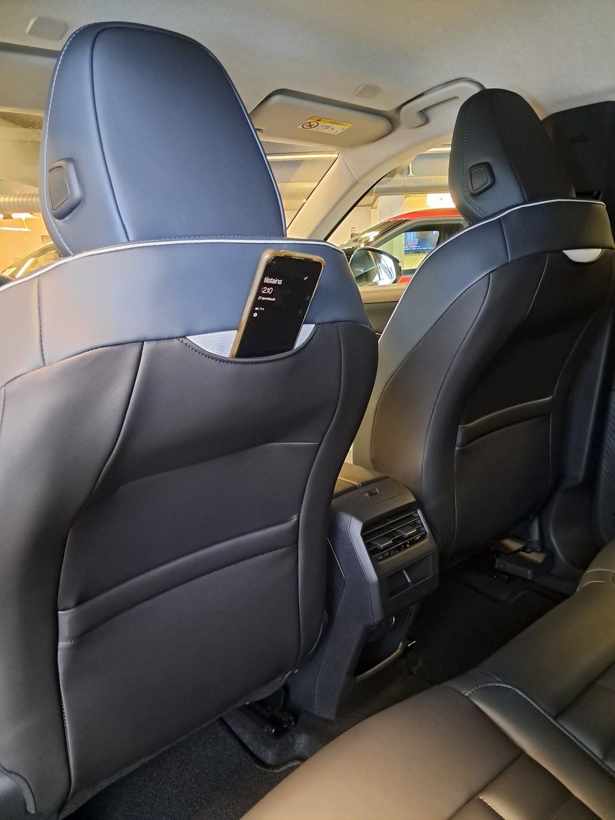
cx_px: 308
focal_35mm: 27
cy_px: 410
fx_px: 640
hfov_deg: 51.4
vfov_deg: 65.3
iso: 1250
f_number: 1.8
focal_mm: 4
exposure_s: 1/20
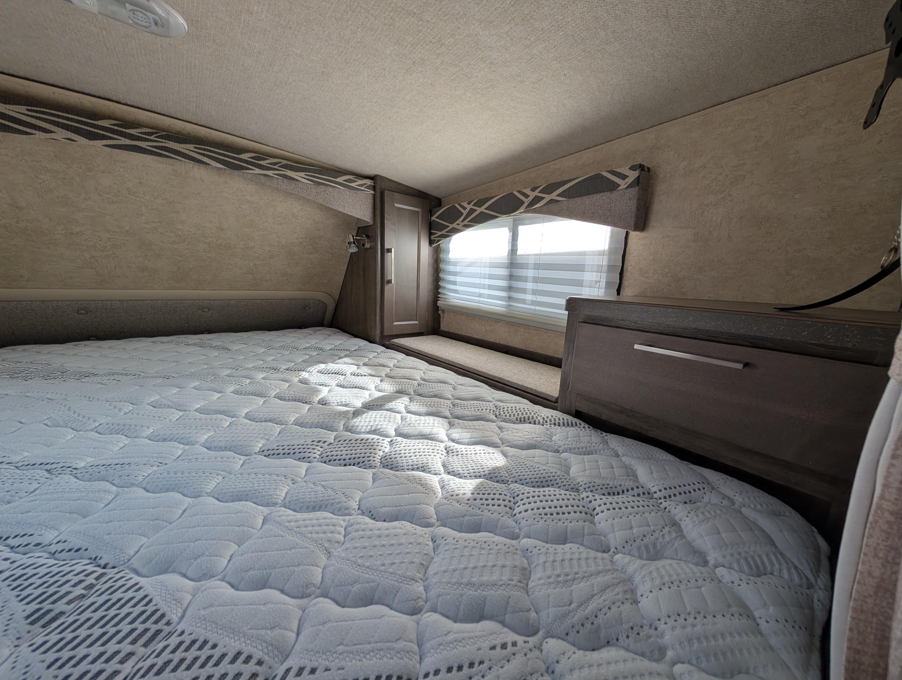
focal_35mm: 12
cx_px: 451
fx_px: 313
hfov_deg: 110.5
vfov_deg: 94.6
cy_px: 340
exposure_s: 1/130
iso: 57
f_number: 1.7
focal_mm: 2.02
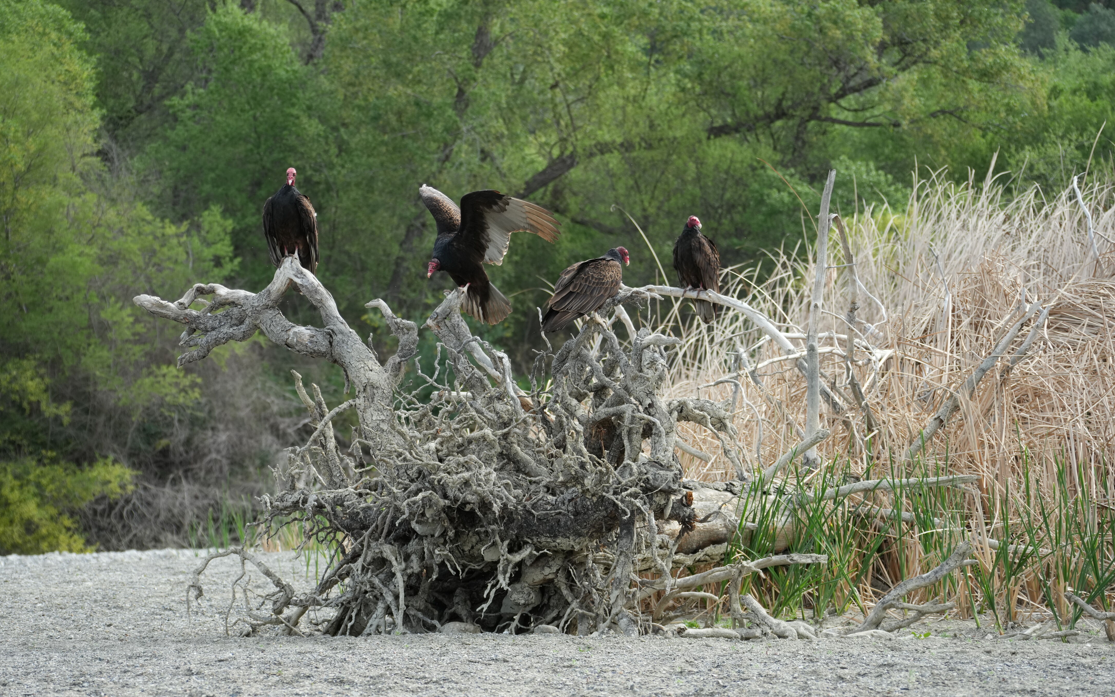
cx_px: 557
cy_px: 348
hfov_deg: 14.2
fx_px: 4467
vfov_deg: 8.9
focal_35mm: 147
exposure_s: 1/640
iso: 640
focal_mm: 144
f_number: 6.3
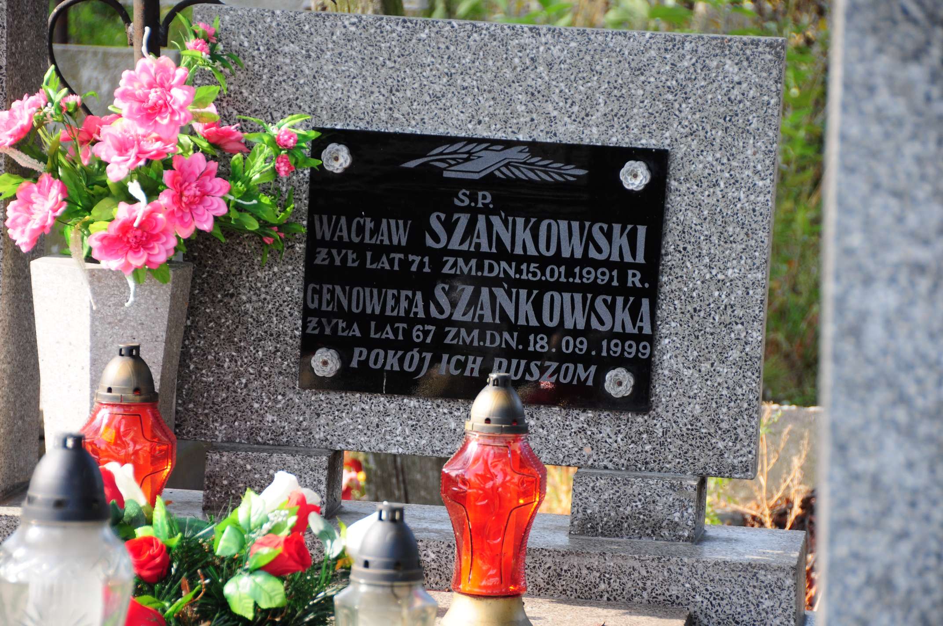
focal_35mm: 158
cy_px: 313
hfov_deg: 13.1
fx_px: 4121
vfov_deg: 8.7
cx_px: 472
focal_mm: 105
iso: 250
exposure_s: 1/160
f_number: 5.3
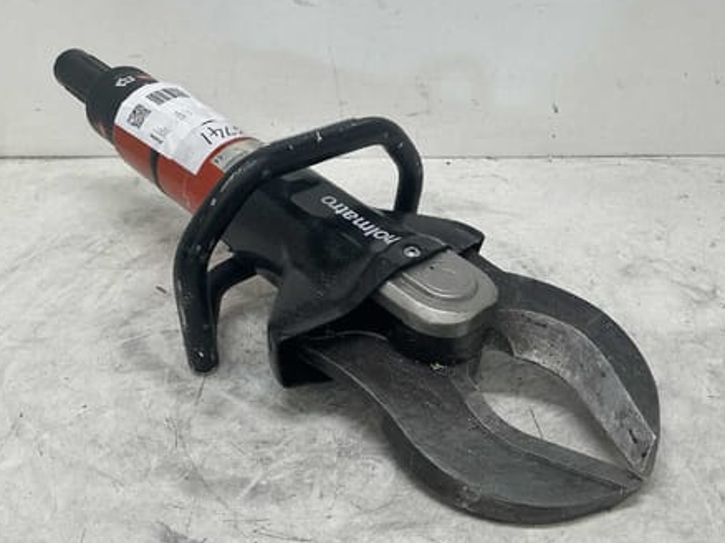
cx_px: 406
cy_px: 264
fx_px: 670
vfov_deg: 44.1
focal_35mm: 32
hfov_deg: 56.7
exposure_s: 1/100
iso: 50
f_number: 1.8
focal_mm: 3
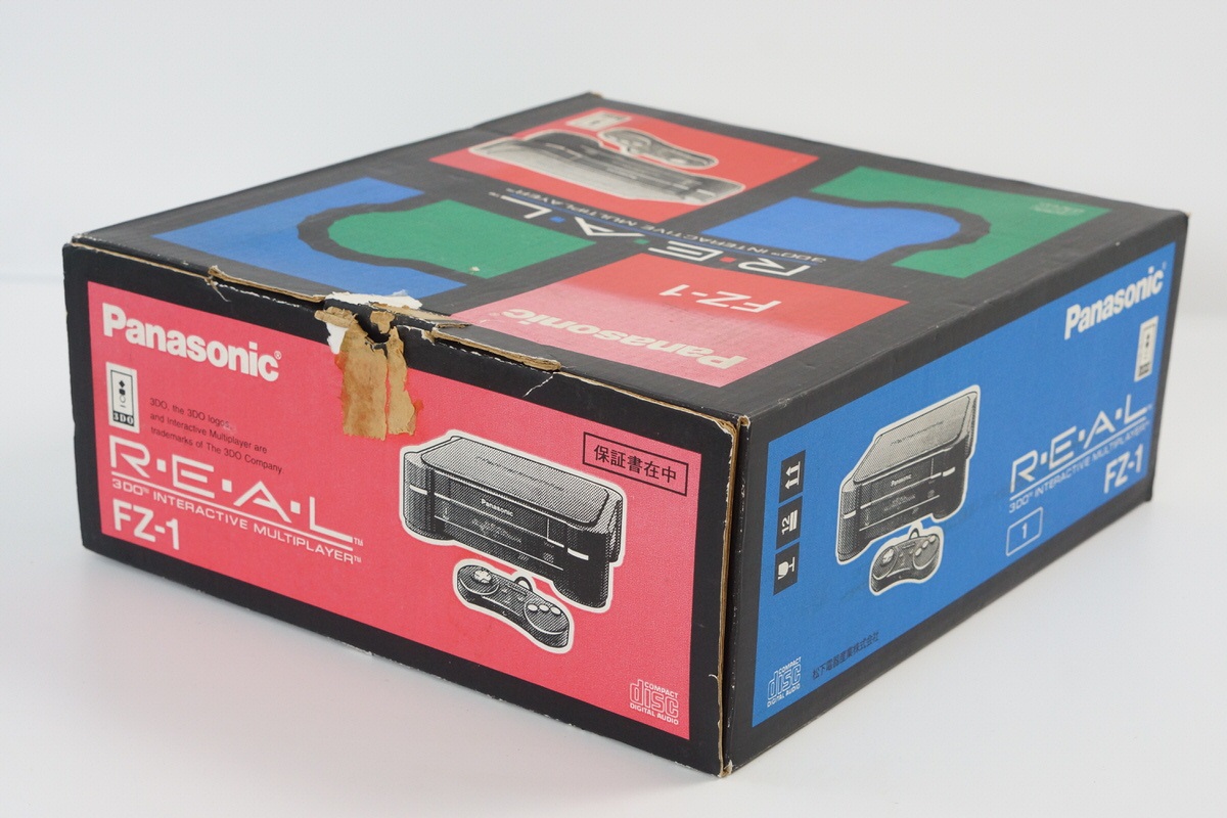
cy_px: 409
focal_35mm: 75
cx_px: 614
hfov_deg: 27.0
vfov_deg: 18.2
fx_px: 2556
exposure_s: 1/80
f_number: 6.3
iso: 800
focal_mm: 50
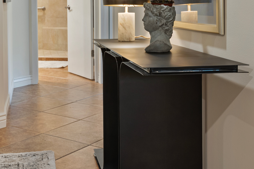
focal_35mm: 57
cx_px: 107
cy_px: 21
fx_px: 402
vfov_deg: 23.2
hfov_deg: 35.0
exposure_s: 1/3
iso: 800
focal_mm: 32
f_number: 8
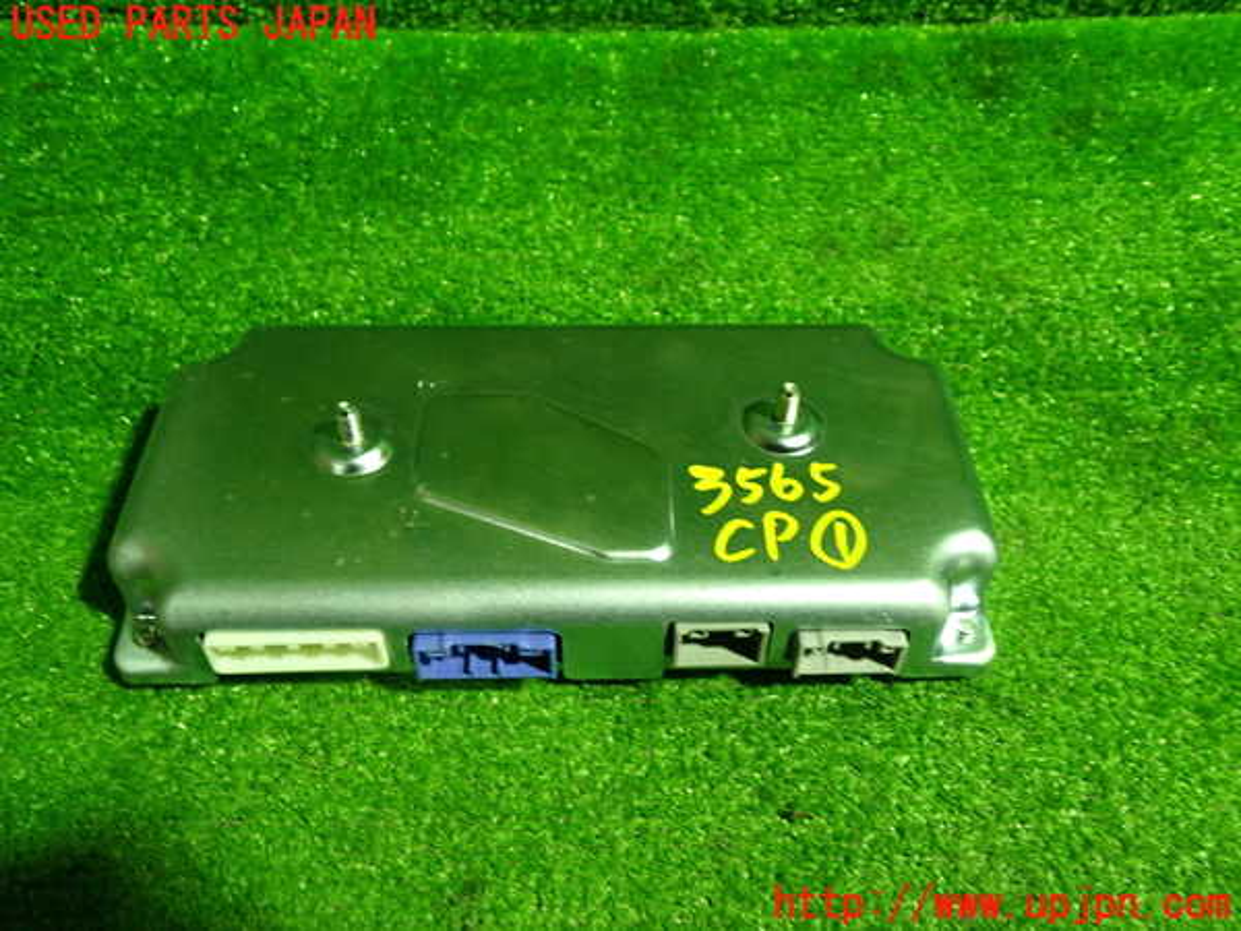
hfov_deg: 60.0
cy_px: 466
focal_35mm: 30
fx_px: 1076
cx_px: 620
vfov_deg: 46.8
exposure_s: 1/30
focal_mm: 5.4
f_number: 2.3
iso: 400
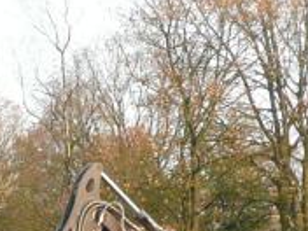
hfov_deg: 11.4
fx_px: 1513
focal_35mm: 170
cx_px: -60
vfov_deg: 8.3
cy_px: 481
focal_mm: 4.9
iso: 100
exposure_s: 1/80
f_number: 3.4
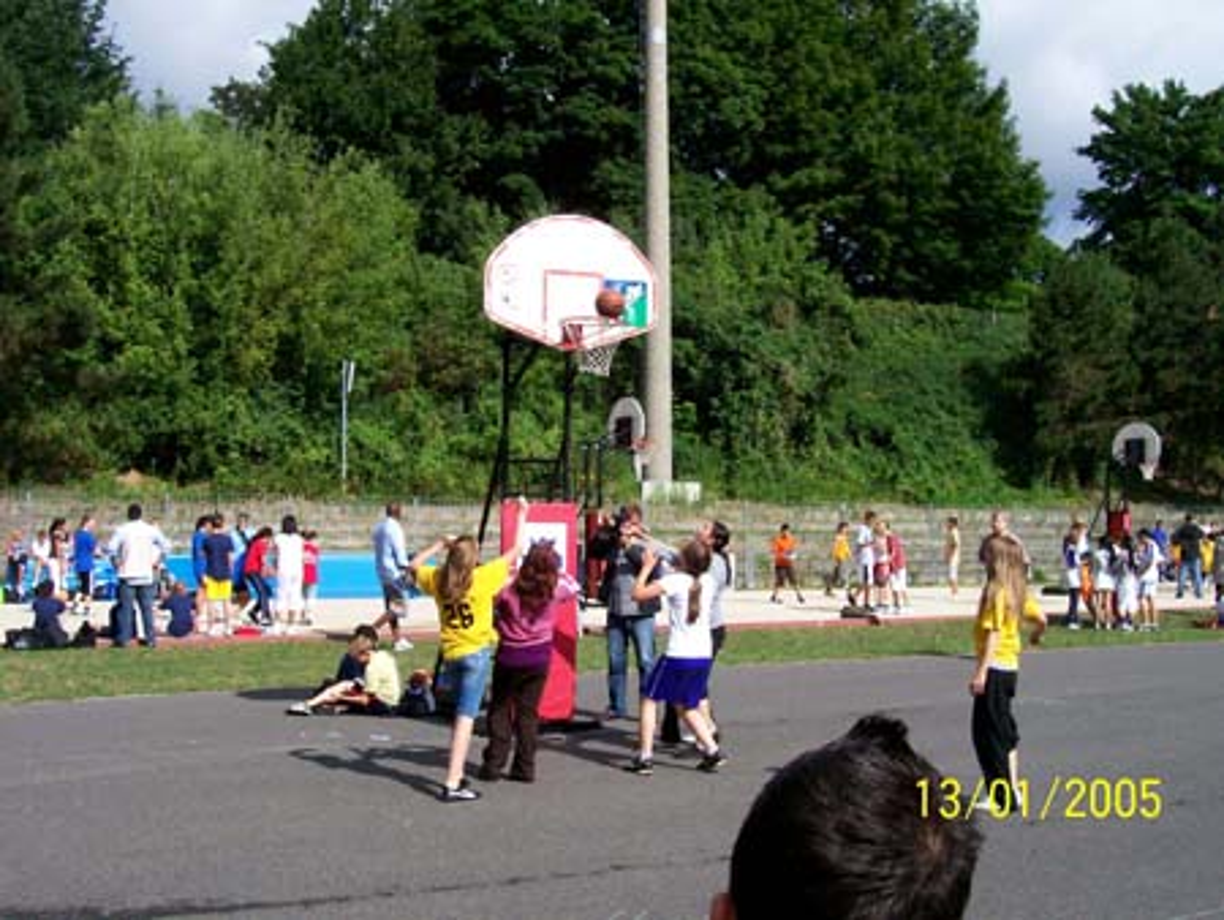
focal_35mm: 42
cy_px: 460
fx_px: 1486
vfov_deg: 34.4
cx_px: 612
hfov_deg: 44.8
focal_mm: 7
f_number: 5.6
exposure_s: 1/462
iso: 80
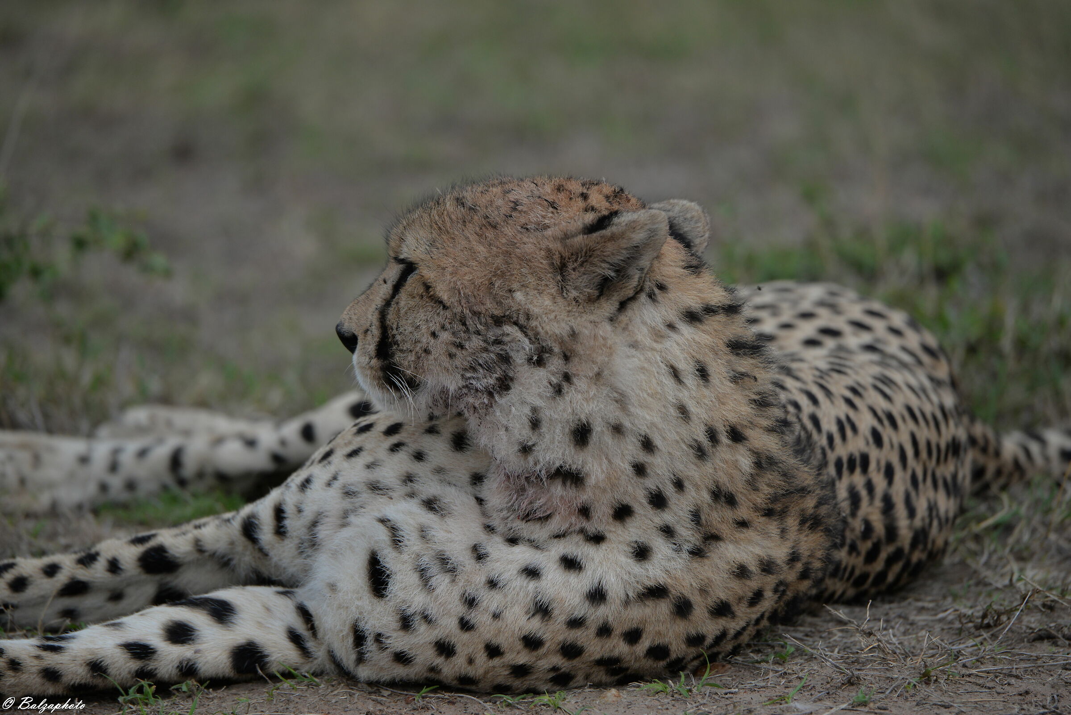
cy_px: 358
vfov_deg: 3.4
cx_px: 536
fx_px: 11904
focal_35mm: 400
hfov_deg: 5.2
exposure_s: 1/400
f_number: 5.6
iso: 450
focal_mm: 400
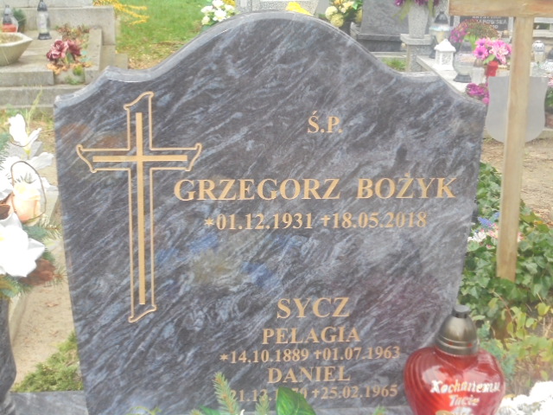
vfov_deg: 22.9
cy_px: 208
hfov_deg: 30.3
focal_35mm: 64
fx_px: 1022
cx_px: 276
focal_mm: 11.5
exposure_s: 1/25
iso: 400
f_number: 5.6
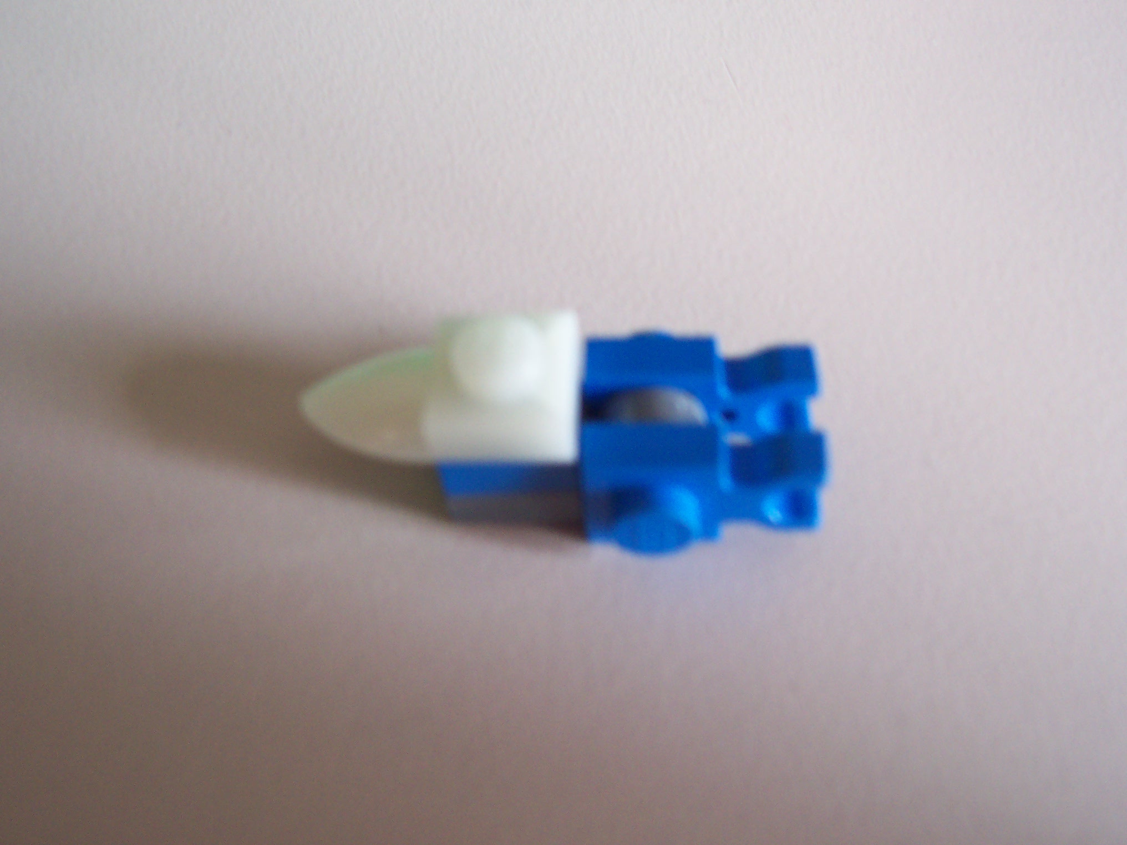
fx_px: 1205
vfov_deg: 38.7
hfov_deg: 50.1
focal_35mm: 37
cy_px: 422
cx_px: 564
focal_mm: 5.6
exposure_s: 1/30
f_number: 2.8
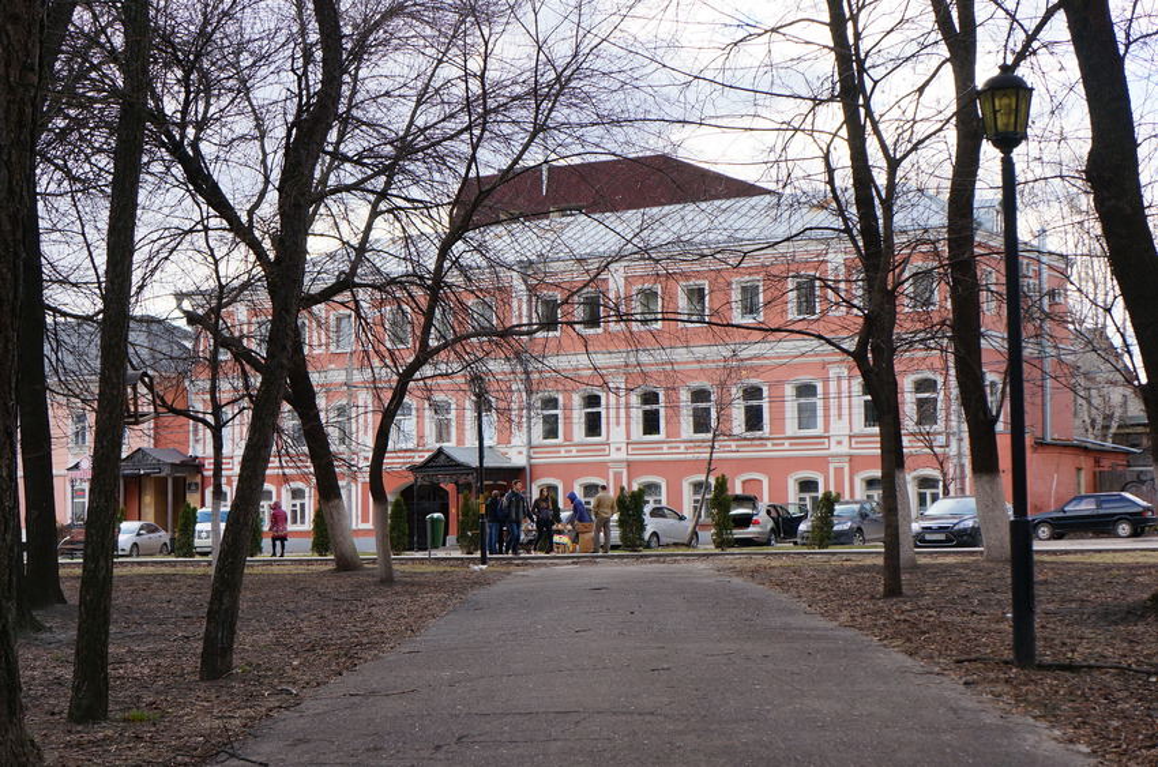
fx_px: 1974
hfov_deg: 32.7
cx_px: 579
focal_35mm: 62
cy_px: 384
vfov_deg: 22.0
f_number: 6.3
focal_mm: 41
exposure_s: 1/100
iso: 100
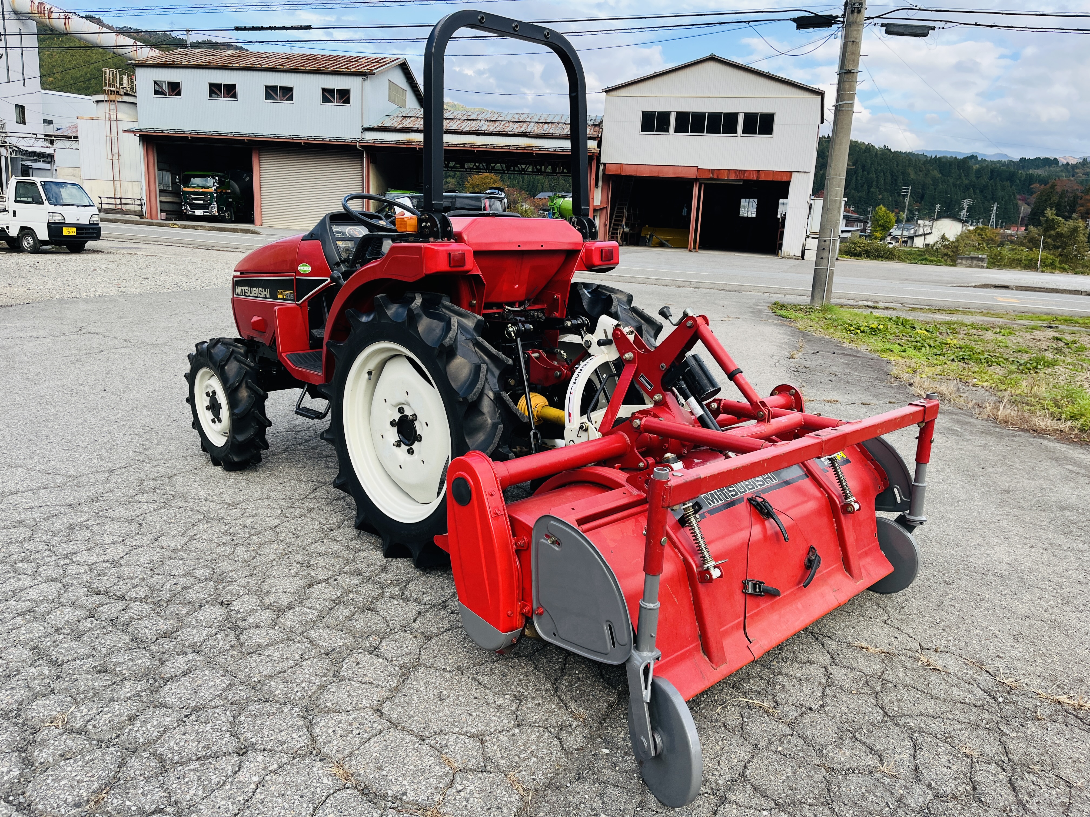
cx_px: 545
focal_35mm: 26
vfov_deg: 53.1
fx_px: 819
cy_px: 408
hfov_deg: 67.3
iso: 50
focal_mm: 5.1
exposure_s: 1/727
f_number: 1.6
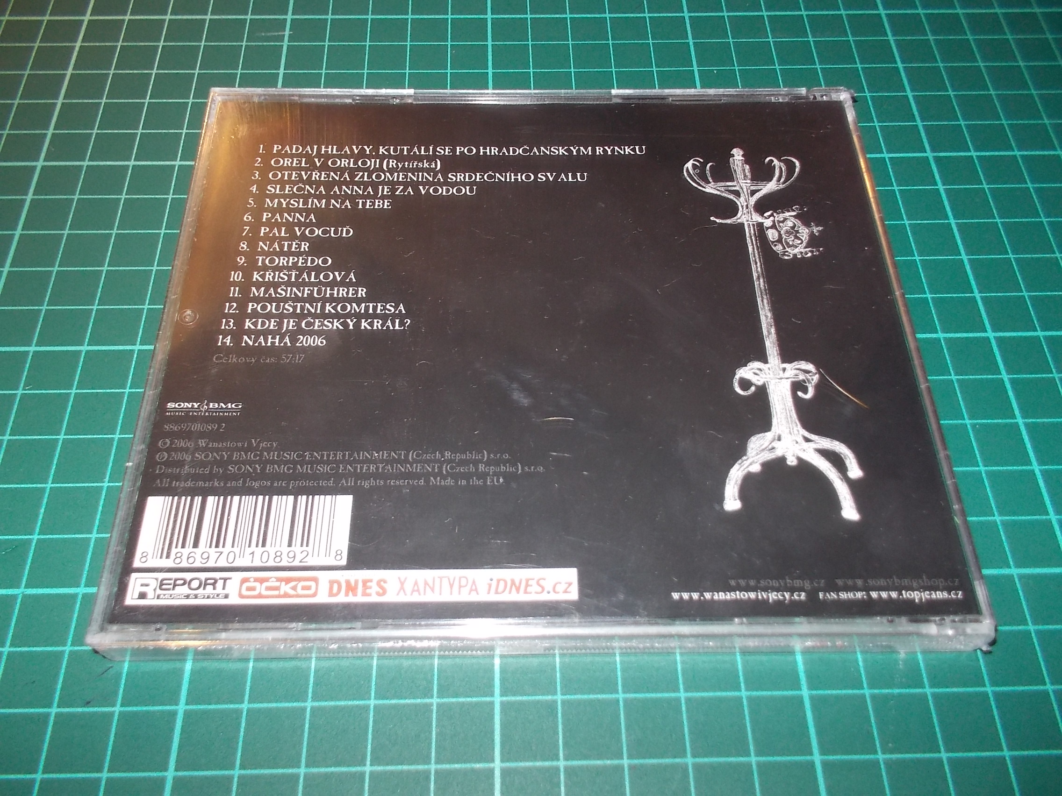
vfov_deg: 48.2
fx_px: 890
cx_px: 531
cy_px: 398
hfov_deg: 61.7
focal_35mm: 29
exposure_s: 1/30
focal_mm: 4.1
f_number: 3.3
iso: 200
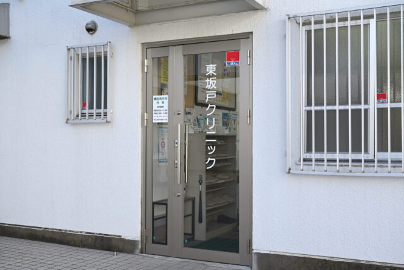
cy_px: 135
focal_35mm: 44
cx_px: 202
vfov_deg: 30.5
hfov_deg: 44.5
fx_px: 494
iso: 200
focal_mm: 44
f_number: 6.3
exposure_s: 1/250
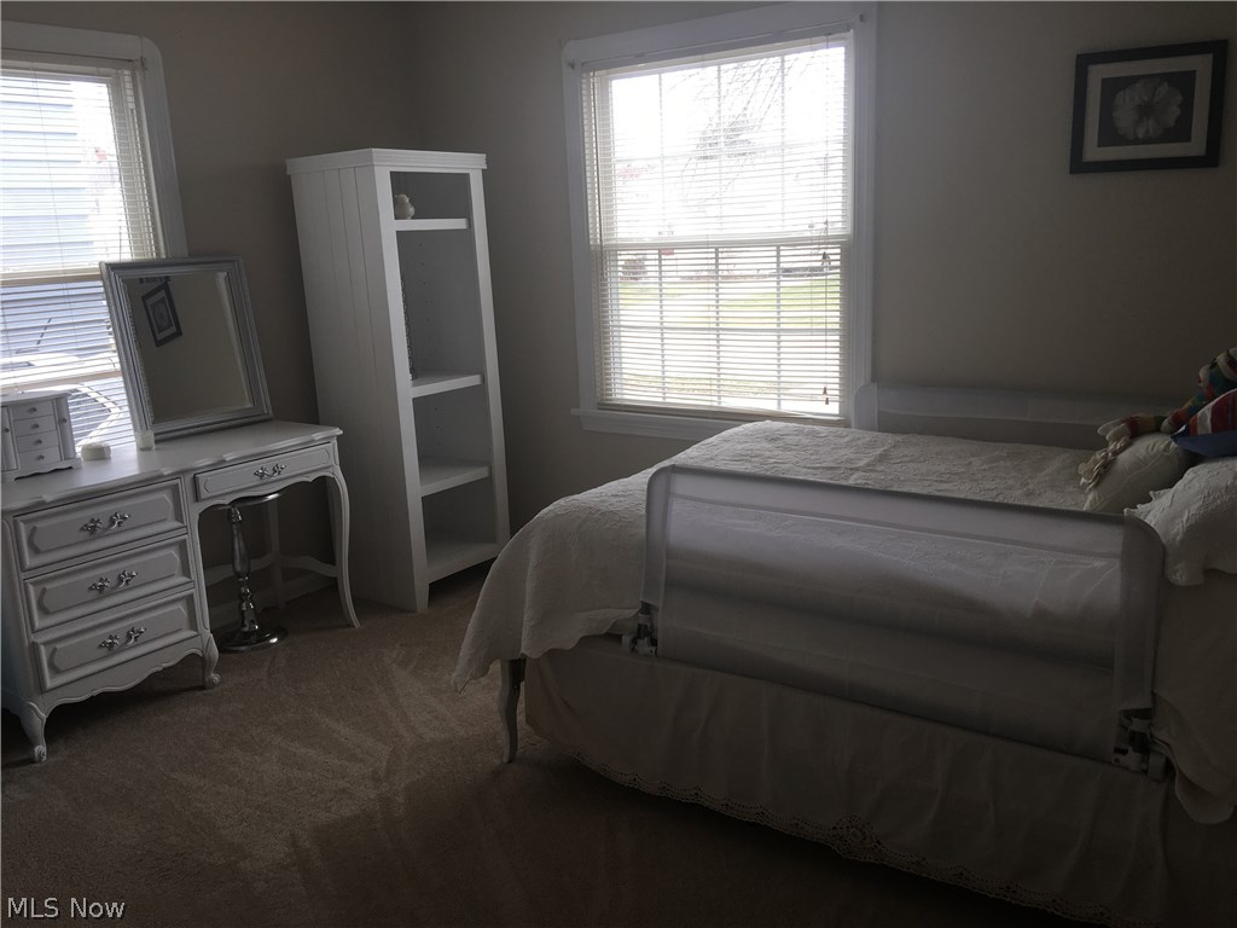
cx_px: 618
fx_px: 1036
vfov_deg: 48.2
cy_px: 464
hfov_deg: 61.7
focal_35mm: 29
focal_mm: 4.15
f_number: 2.2
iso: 25
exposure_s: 1/40
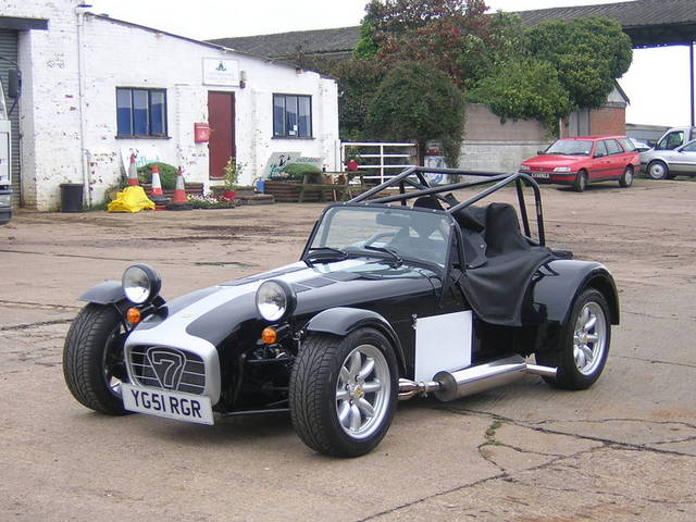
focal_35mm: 74
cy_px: 261
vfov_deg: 19.9
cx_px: 348
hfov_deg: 26.3
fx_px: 1488
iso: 100
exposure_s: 1/94.1
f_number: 3.8
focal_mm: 9.6
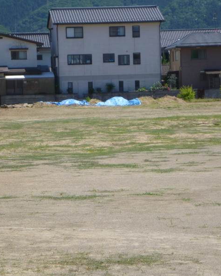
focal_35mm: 168
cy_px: 137
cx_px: 108
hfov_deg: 9.2
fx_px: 1374
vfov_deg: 11.5
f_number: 5.9
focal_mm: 22.8
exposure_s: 1/320
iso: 100
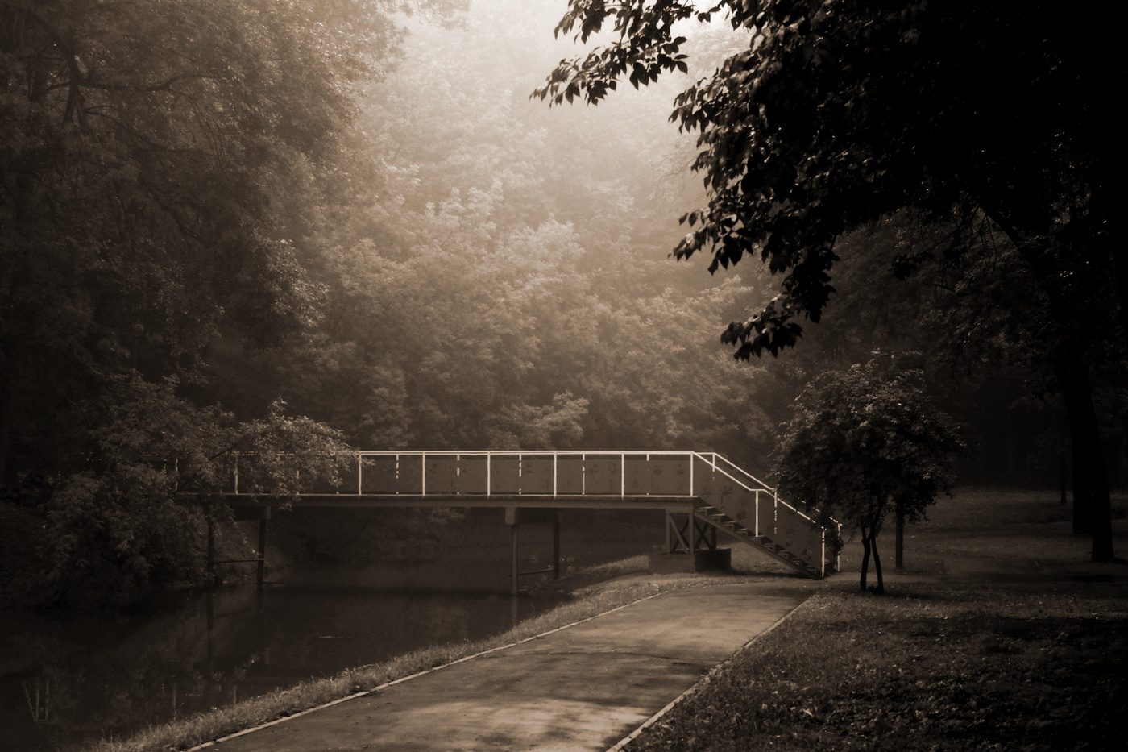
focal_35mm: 52
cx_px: 564
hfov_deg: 37.9
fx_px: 1645
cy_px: 376
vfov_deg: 25.7
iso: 400
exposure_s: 1/100
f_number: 5.6
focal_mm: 35
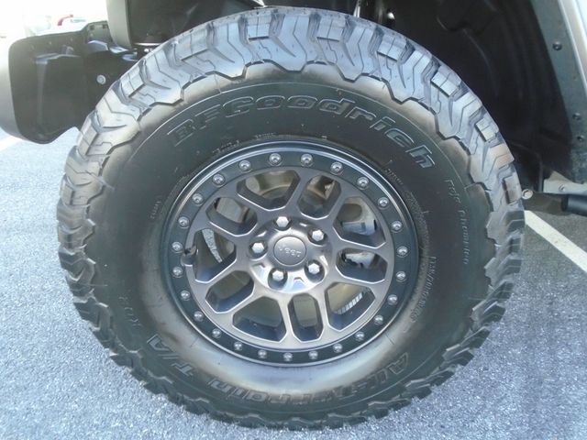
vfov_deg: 53.1
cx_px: 294
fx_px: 441
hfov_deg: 67.3
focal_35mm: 26
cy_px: 220
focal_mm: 4.6
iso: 320
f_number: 3.2
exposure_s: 1/30
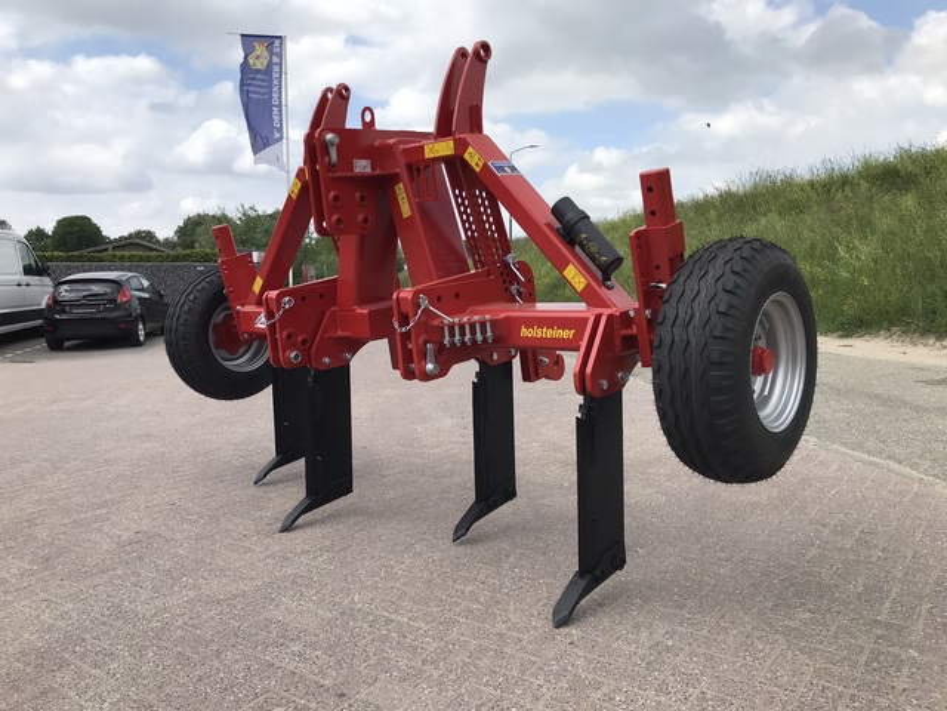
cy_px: 356
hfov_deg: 63.4
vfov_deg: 49.7
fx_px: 766
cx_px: 474
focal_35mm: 28
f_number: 1.8
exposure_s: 1/2336
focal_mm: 3.99
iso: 20
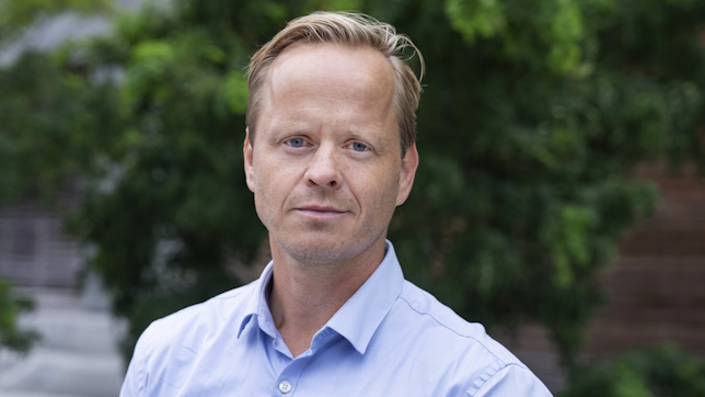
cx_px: 346
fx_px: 1458
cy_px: 236
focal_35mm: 78
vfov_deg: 15.5
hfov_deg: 27.2
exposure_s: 1/200
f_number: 4
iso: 250
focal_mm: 70
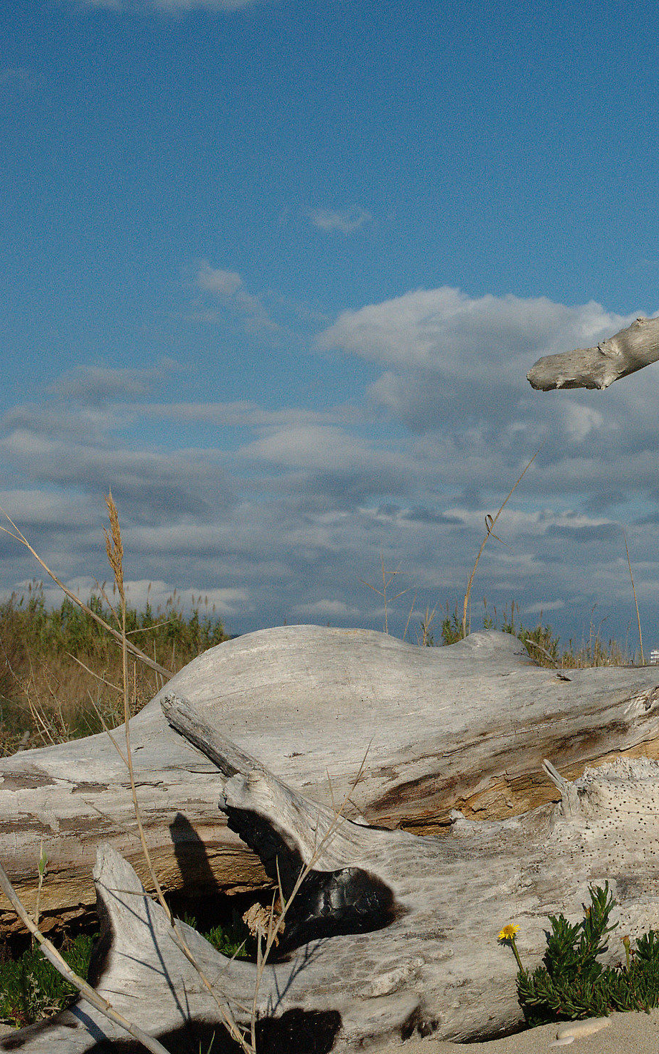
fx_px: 2444
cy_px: 560
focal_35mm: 85
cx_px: 847
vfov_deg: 24.4
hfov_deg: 14.7
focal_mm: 34
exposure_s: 1/1250
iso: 640
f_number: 11
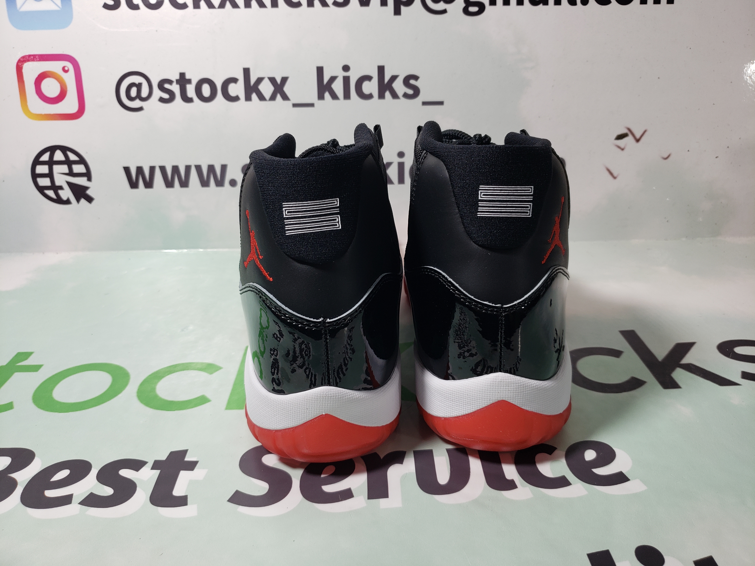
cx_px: 378
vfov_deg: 53.1
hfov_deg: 67.3
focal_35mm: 26
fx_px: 567
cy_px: 283
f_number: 1.5
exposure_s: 1/374
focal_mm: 4.3
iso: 50
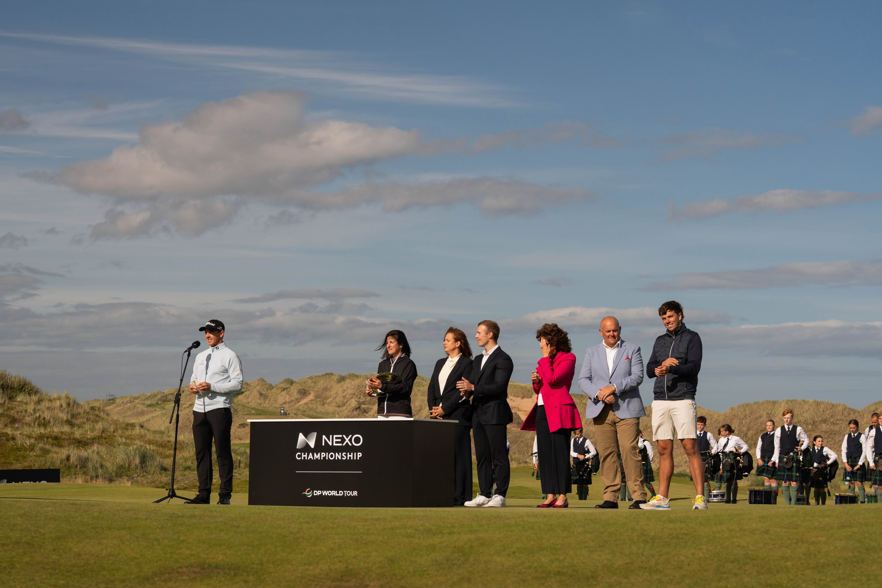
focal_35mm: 89
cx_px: 441
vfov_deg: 15.4
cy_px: 294
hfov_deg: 22.9
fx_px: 2180
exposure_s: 1/1000
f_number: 8
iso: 400
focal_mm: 89
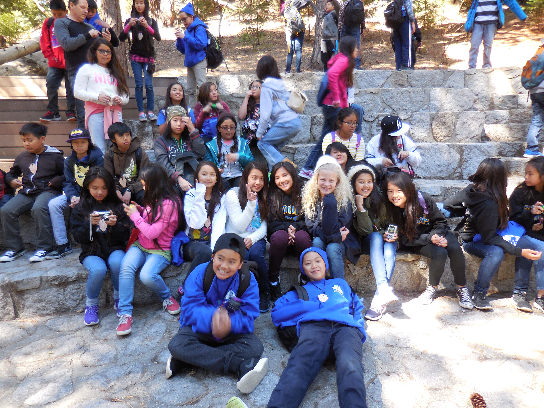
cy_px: 204
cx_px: 272
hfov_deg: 69.4
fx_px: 393
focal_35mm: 25
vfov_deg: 54.9
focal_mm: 4.5
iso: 125
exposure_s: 1/30
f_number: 3.3
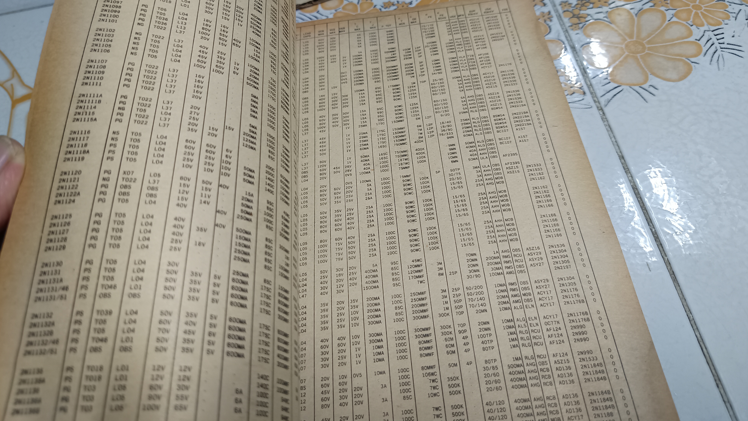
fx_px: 536
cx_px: 362
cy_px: 173
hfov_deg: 69.8
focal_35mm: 27
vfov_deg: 42.7
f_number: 1.7
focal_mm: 5.31
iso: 850
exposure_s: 1/33.3
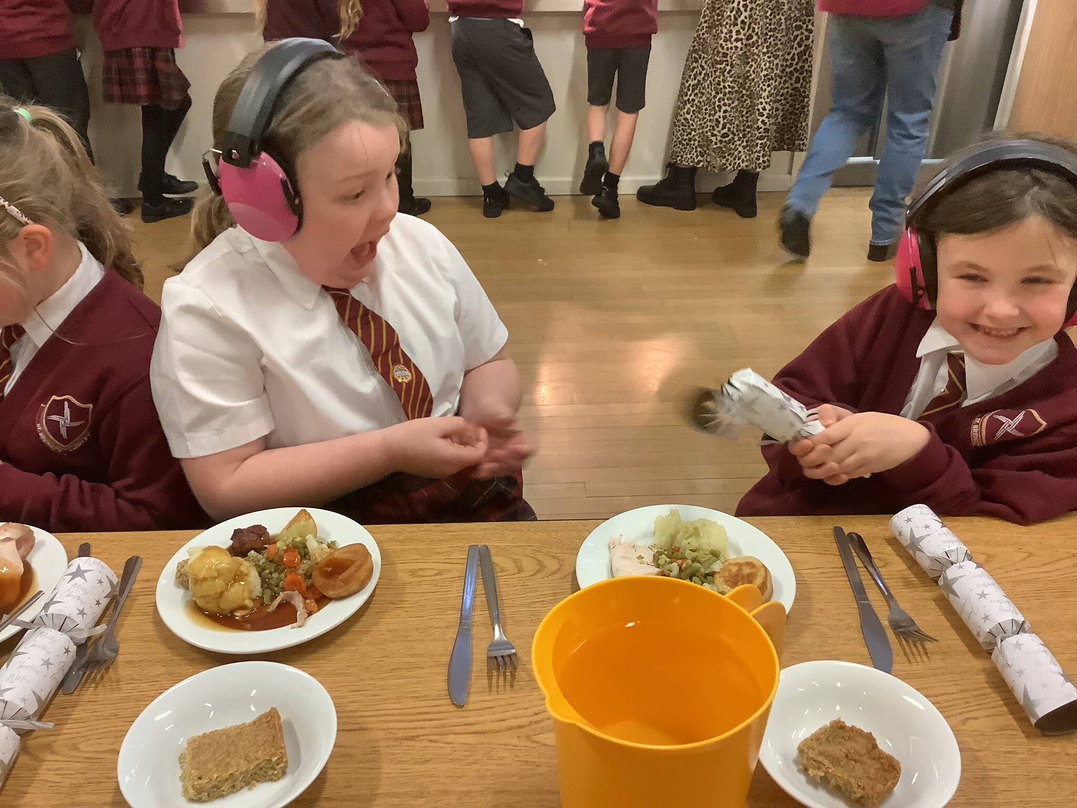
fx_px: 964
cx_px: 538
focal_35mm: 31
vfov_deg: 45.4
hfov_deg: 58.4
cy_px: 404
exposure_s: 1/50
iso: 320
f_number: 2.4
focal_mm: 3.3
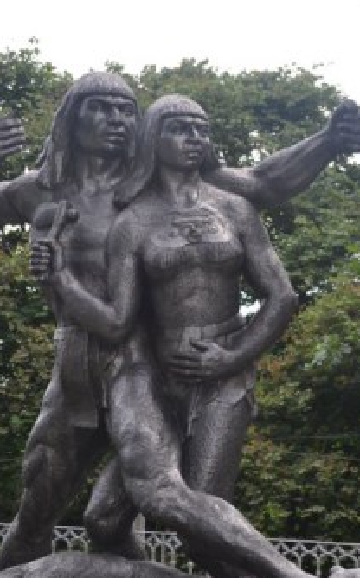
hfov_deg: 14.8
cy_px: 299
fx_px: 1385
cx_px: 239
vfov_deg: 23.6
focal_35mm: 88
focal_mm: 32
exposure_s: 1/160
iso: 100
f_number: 4.8
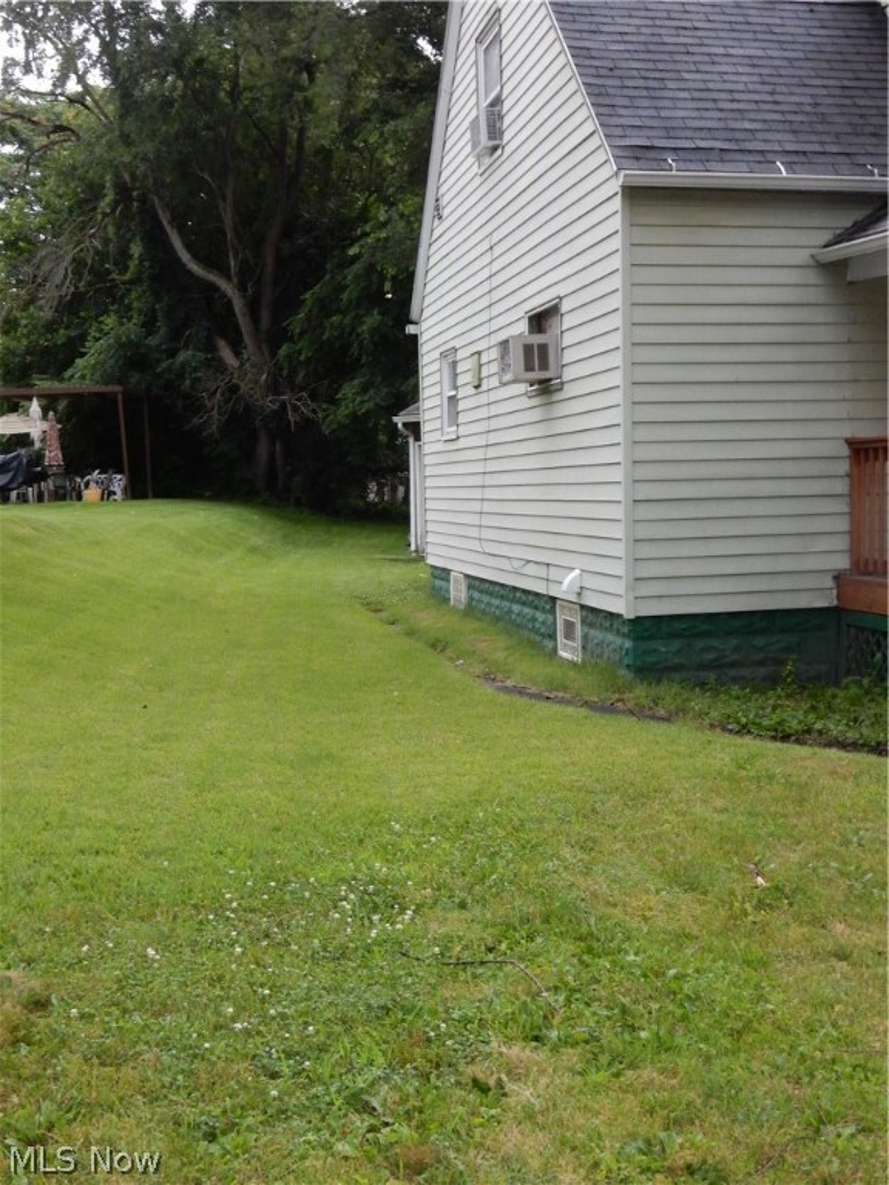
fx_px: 1472
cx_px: 444
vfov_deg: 43.9
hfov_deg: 33.6
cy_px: 592
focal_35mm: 43
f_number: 4.2
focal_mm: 7.6
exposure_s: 1/30
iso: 450
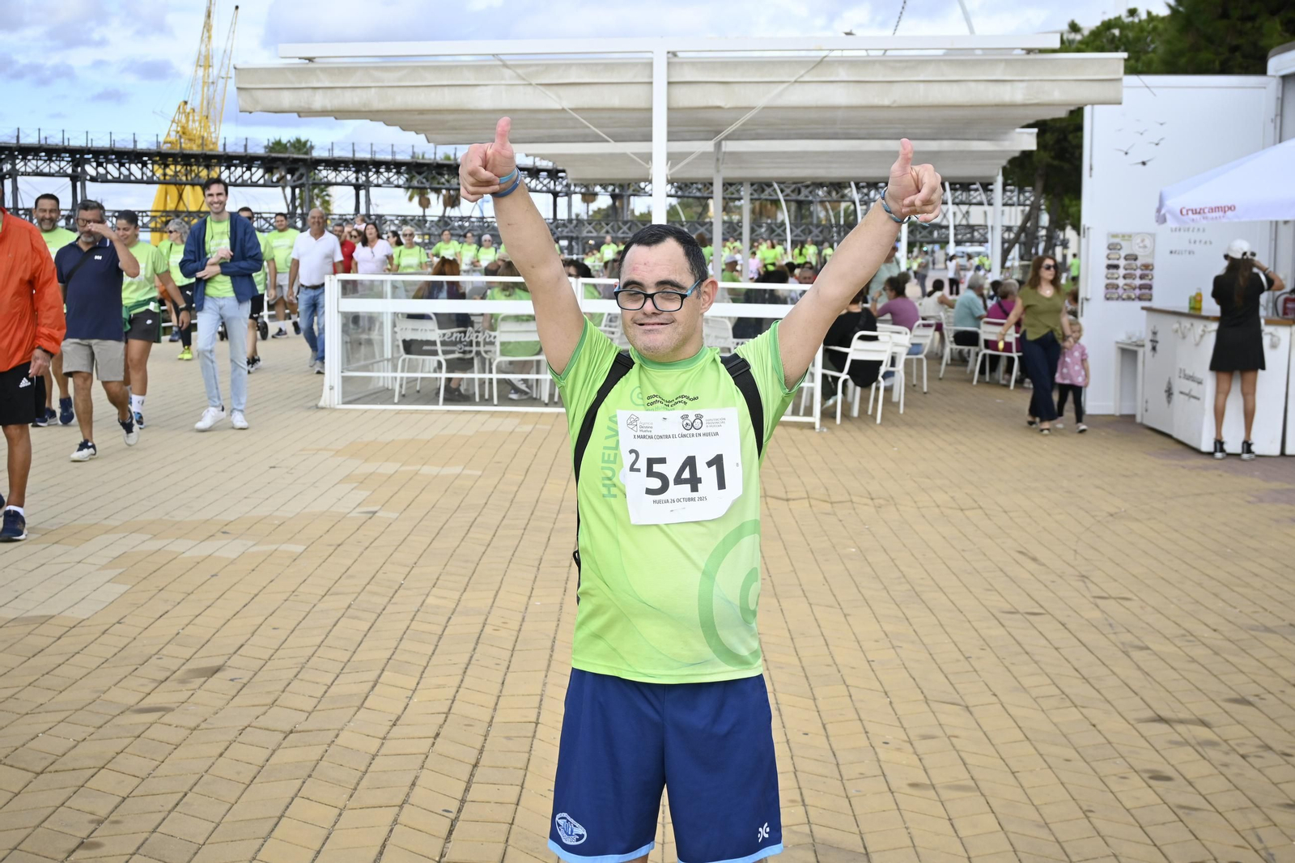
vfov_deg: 29.4
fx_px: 1645
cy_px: 432
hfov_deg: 43.0
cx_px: 648
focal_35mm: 46
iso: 320
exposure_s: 1/1250
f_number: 5
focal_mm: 30.5
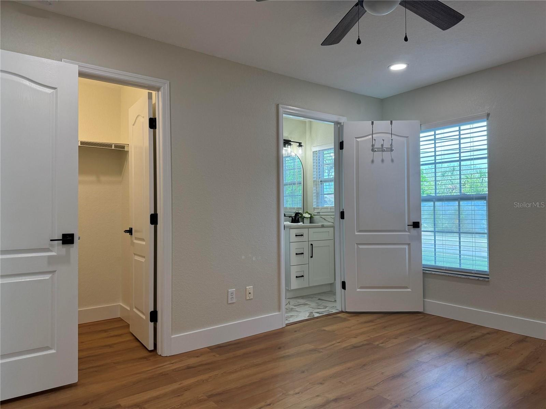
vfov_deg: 56.8
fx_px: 379
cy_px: 204
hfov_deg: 71.6
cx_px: 273
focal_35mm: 24
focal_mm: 6.76
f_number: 1.78
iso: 100
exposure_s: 1/146
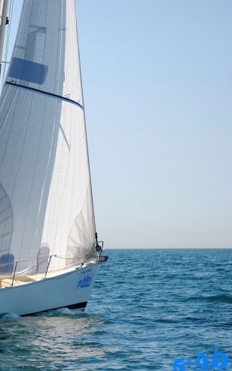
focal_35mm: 169
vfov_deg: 12.4
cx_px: -46
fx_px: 1710
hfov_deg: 7.7
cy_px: 199
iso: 140
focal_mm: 68
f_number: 5.6
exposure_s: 1/500
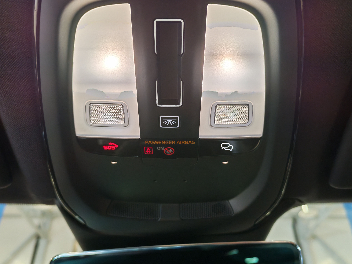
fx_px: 305
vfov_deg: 46.8
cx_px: 176
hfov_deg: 60.0
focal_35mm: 30
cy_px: 132
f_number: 1.9
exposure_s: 1/100
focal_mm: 6.12
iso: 500
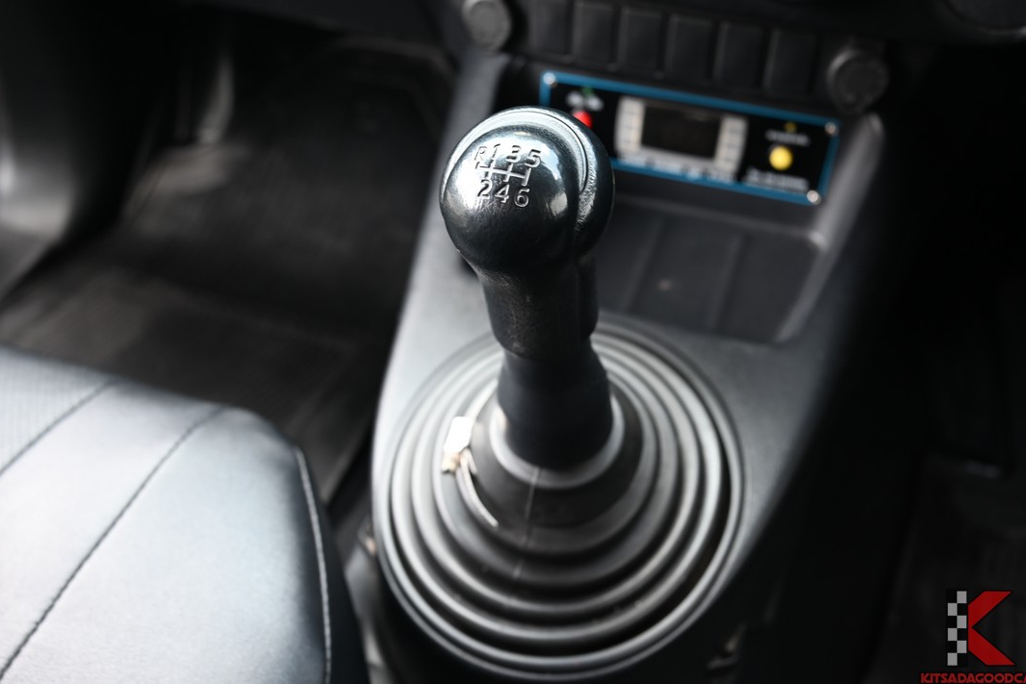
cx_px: 518
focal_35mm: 32
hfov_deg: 58.7
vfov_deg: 41.1
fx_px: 912
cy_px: 340
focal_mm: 31
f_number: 5.6
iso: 500
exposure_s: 1/50
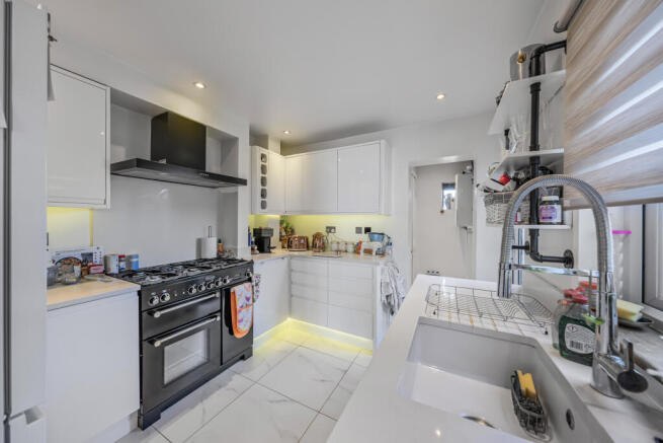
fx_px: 221
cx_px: 332
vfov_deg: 90.0
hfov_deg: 112.6
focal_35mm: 12
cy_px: 222
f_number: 7.1
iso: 400
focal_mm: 12
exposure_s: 1/50
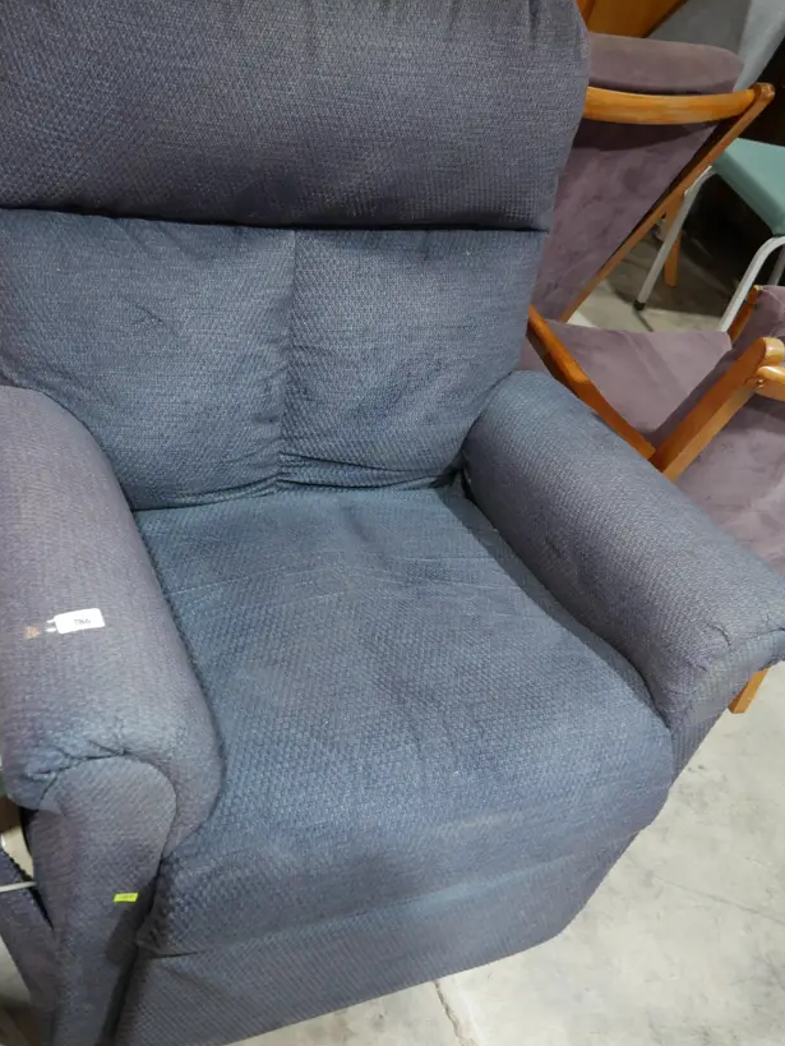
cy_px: 559
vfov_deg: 52.6
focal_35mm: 35
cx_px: 355
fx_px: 1057
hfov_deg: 40.7
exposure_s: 1/60
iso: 500
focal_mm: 14
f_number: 3.5
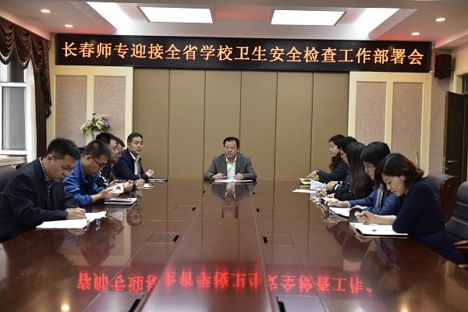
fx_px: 572
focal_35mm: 44
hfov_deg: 44.5
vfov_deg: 30.5
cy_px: 156
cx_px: 234
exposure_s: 1/60
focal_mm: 44
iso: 640
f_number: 4
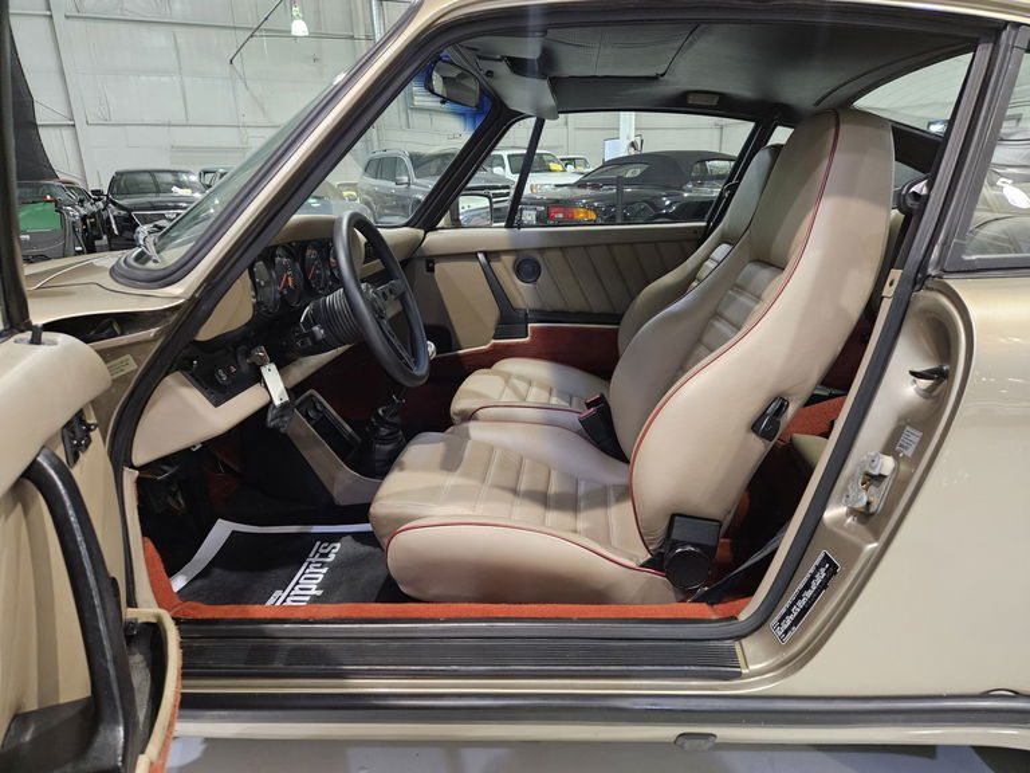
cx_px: 515
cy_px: 386
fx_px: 684
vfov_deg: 58.9
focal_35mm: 23
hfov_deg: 73.9
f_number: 1.8
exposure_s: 1/30
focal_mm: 5.4
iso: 640
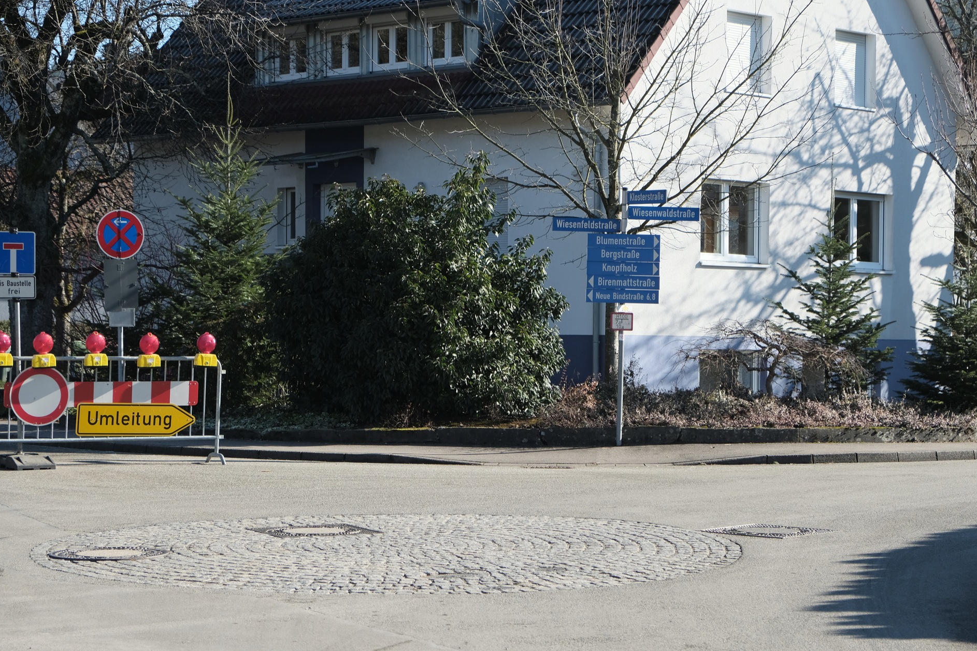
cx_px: 506
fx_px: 2388
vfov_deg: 15.5
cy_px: 335
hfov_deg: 23.1
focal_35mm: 88
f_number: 4
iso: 400
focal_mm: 55
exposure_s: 1/1300
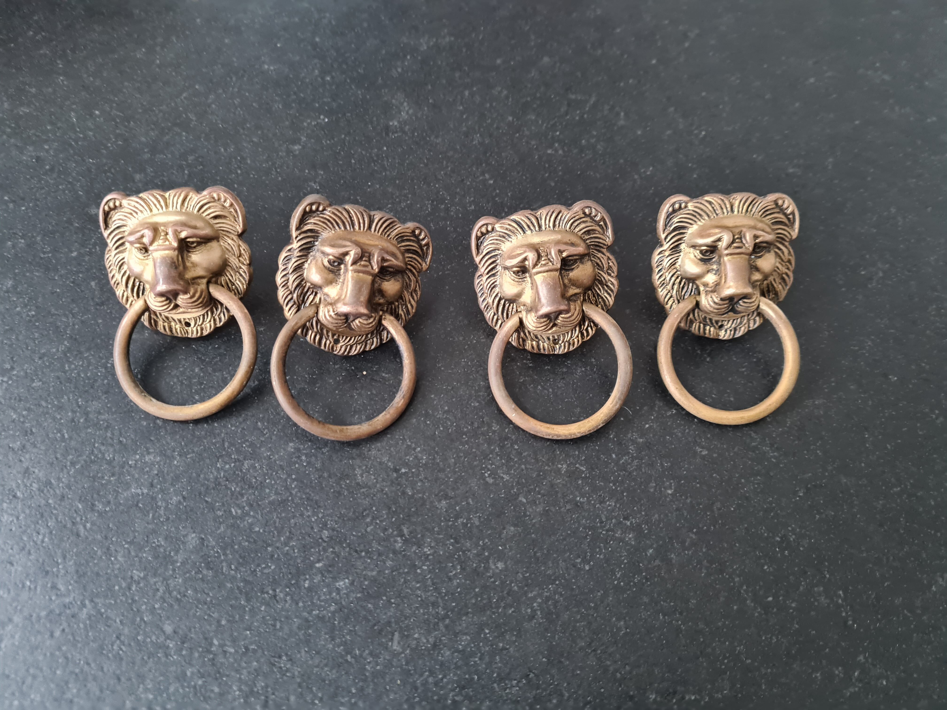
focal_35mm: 26
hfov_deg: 67.3
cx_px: 474
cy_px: 355
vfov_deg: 53.1
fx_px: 711
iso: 500
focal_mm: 5.4
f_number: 1.8
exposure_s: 1/24
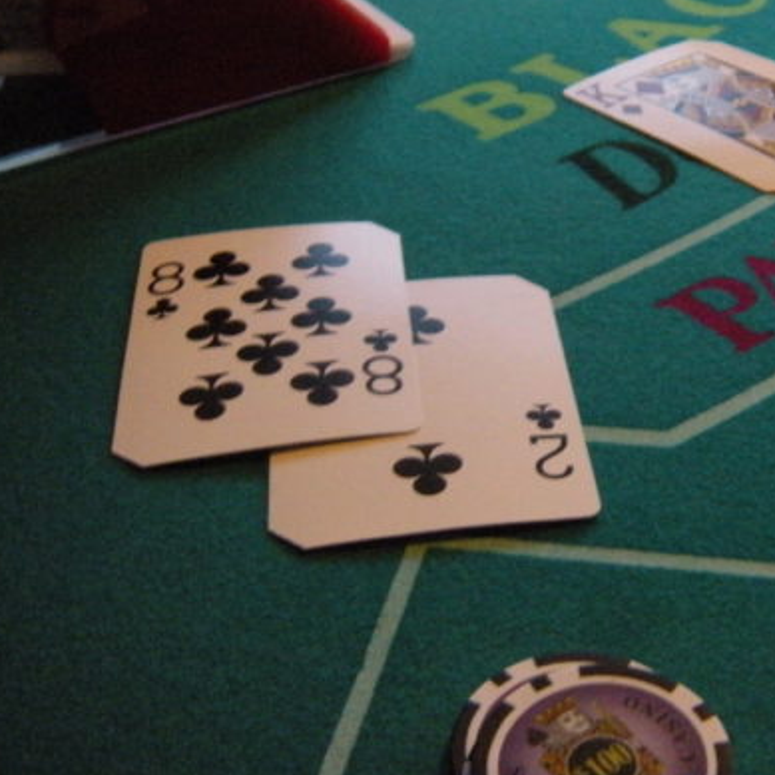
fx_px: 1545
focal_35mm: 61
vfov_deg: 27.8
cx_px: 755
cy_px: 203
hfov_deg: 26.8
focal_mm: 5.9
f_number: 3.8
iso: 400
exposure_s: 1/53.6
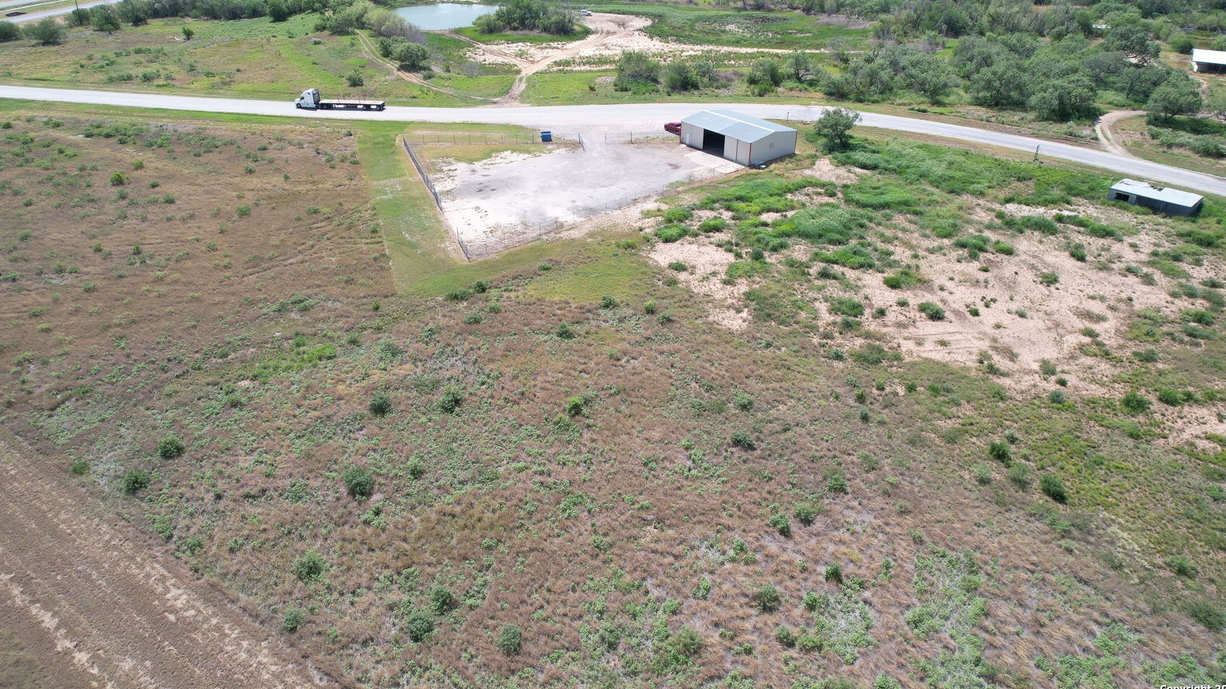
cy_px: 283
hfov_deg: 76.3
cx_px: 605
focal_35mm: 24
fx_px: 780
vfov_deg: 47.5
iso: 100
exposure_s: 1/1000
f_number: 2.8
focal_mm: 8.38
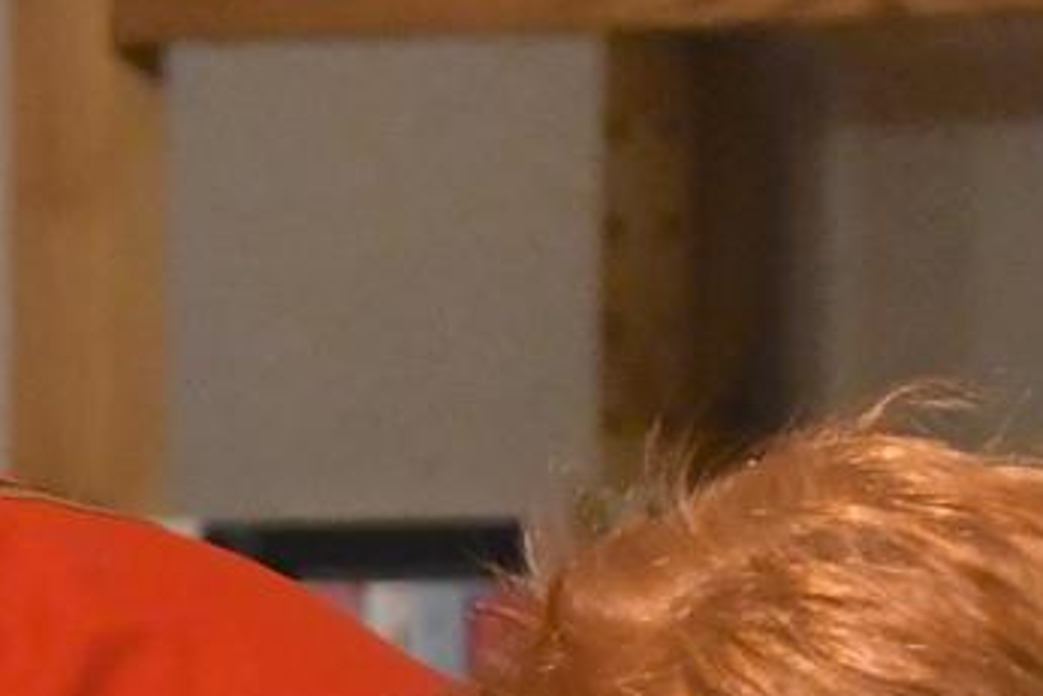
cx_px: -464
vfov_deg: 1.9
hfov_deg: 2.9
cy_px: 1513
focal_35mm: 707
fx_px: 20484
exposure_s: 1/125
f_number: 3.2
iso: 5000
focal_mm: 85
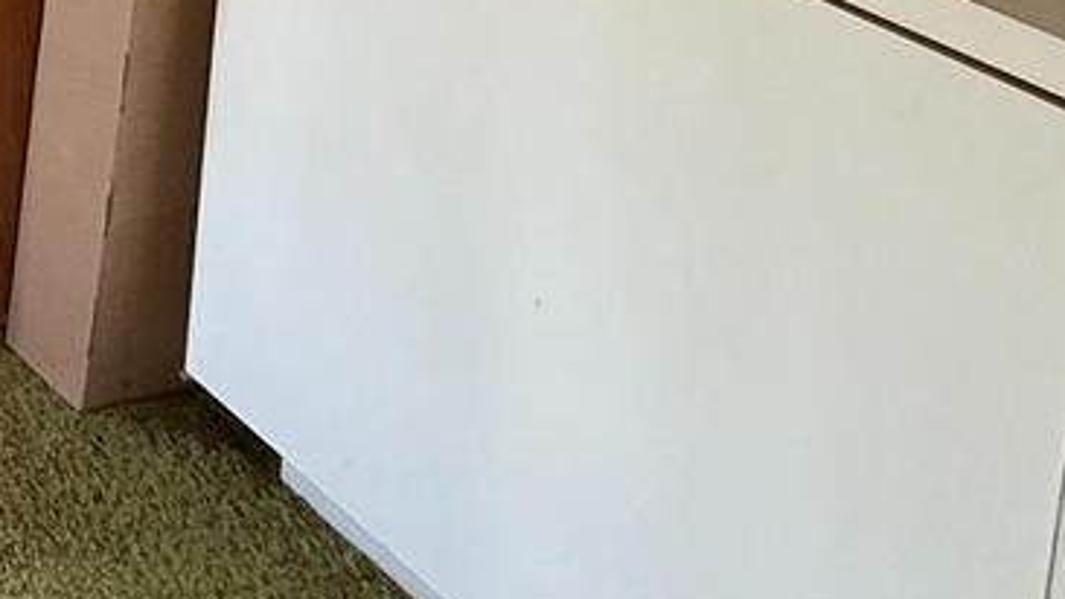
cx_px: -957
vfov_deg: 14.3
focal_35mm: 60
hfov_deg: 20.6
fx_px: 1695
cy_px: -791
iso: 100
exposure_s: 1/99
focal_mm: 2.22
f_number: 2.2
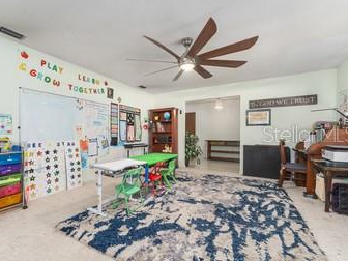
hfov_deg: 94.1
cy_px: 134
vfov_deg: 78.1
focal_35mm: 16
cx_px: 153
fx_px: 161
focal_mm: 14
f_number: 7.1
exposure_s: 1/2
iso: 500
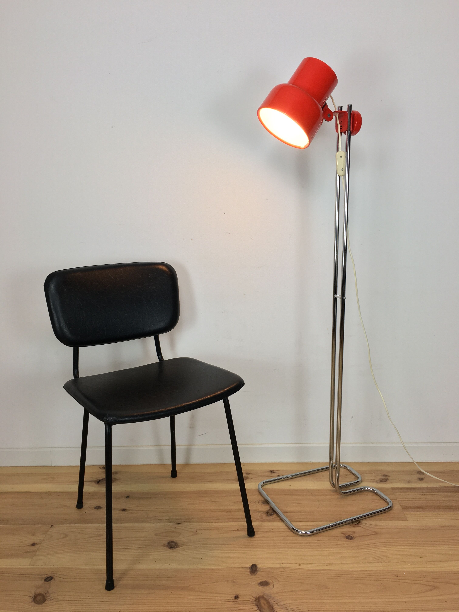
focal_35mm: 29
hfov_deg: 48.2
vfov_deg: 61.7
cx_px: 230
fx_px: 513
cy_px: 306
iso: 25
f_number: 2.2
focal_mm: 4.15
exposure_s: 1/33
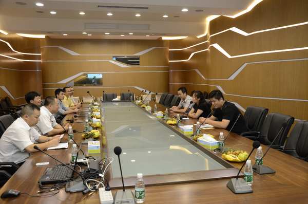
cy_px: 102
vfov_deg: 39.8
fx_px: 282
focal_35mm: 33
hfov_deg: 57.3
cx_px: 154
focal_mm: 22
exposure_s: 1/50
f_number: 5.6
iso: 3200
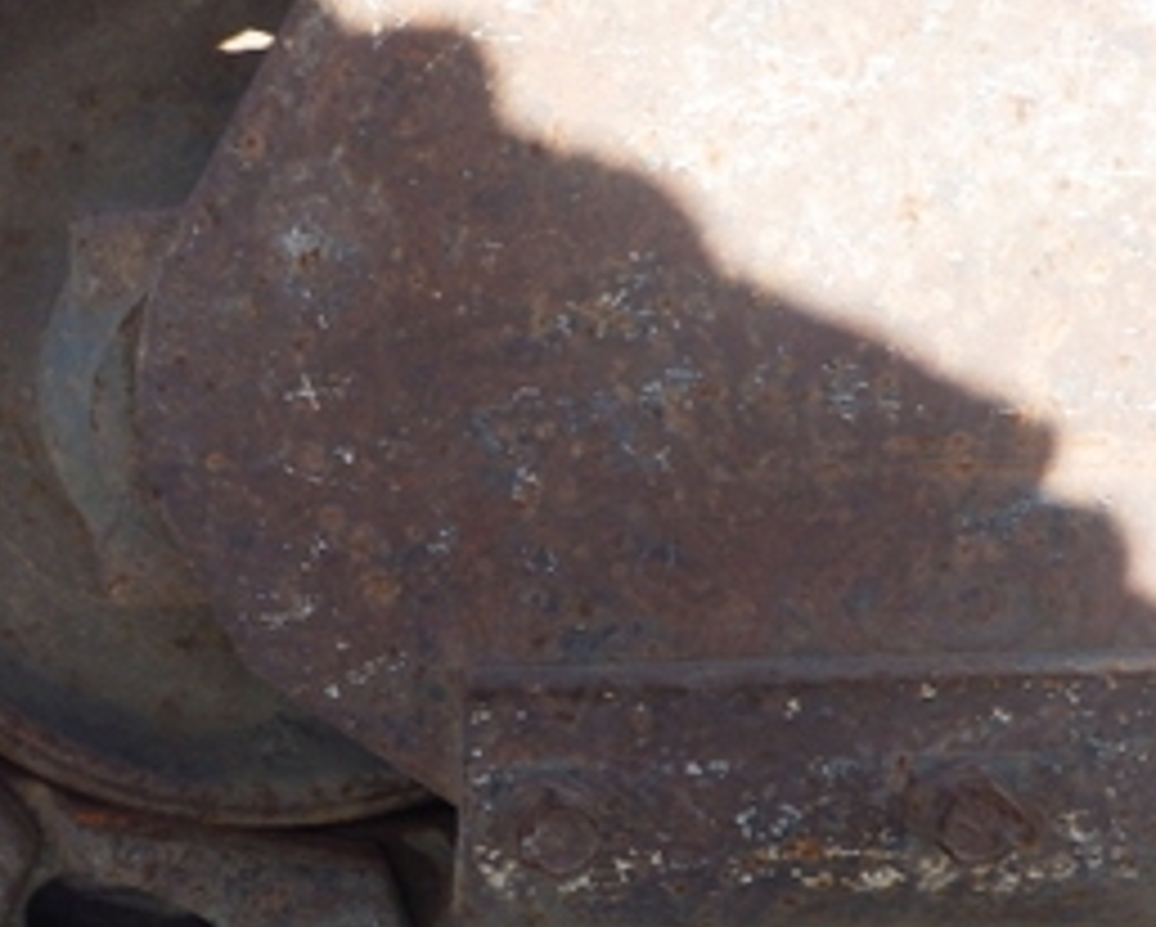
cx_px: 198
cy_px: 436
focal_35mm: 51
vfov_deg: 29.7
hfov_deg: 35.2
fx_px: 1746
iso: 250
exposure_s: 1/320
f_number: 3.5
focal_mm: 5
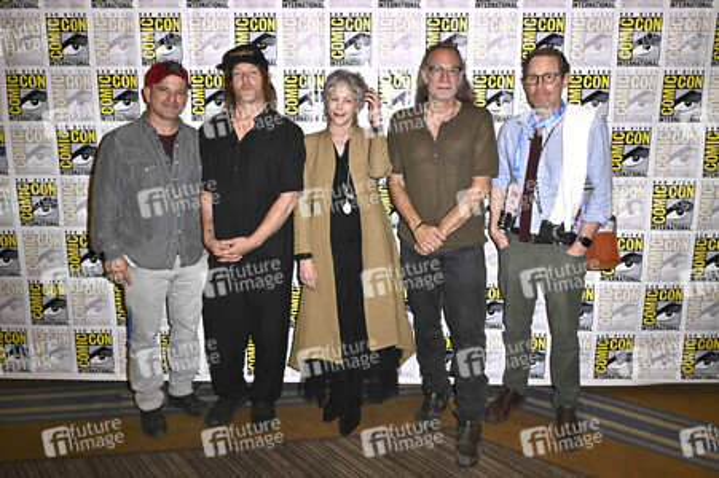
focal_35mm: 24
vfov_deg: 53.1
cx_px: 360
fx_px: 479
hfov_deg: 73.8
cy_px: 239
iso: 1600
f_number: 4.5
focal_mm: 24
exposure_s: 1/320
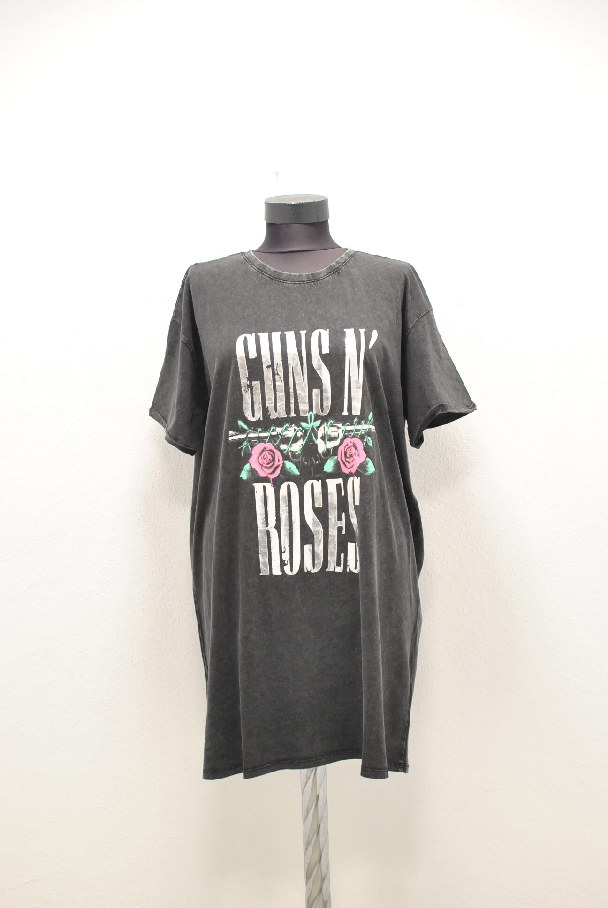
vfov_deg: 37.8
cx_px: 304
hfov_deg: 25.8
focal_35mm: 52
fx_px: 1326
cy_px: 454
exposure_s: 1/80
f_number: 4
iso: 800
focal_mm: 35
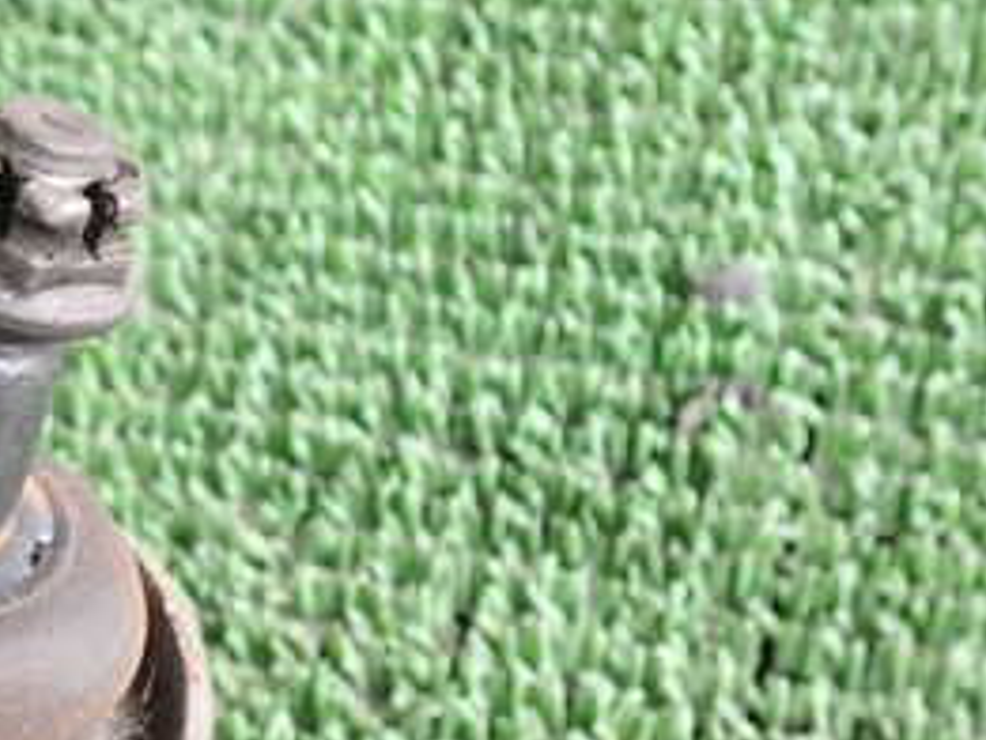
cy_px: 540
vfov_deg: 21.2
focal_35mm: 69
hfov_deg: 25.7
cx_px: -144
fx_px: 1966
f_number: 2.3
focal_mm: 5.4
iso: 200
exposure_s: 1/40
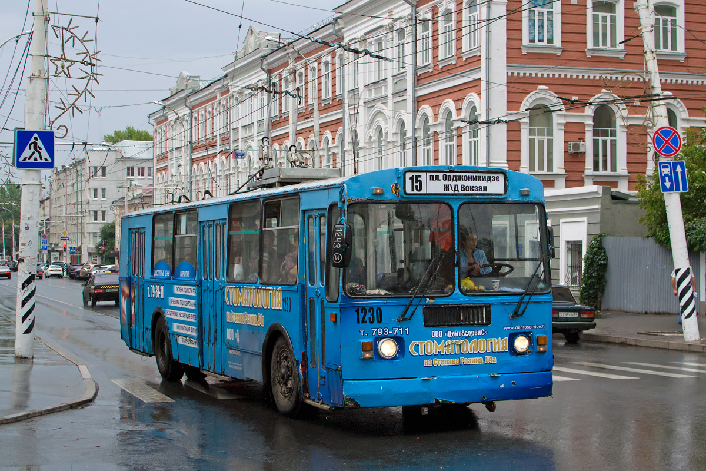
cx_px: 353
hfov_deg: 37.9
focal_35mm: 52
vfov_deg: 25.8
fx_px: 1030
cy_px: 236
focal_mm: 35
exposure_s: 1/800
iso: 800
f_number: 6.3
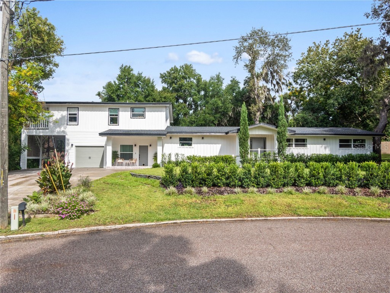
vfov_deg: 61.1
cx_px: 195
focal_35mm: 22
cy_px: 146
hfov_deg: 76.4
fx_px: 248
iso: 200
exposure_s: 1/500
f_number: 8
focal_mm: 11
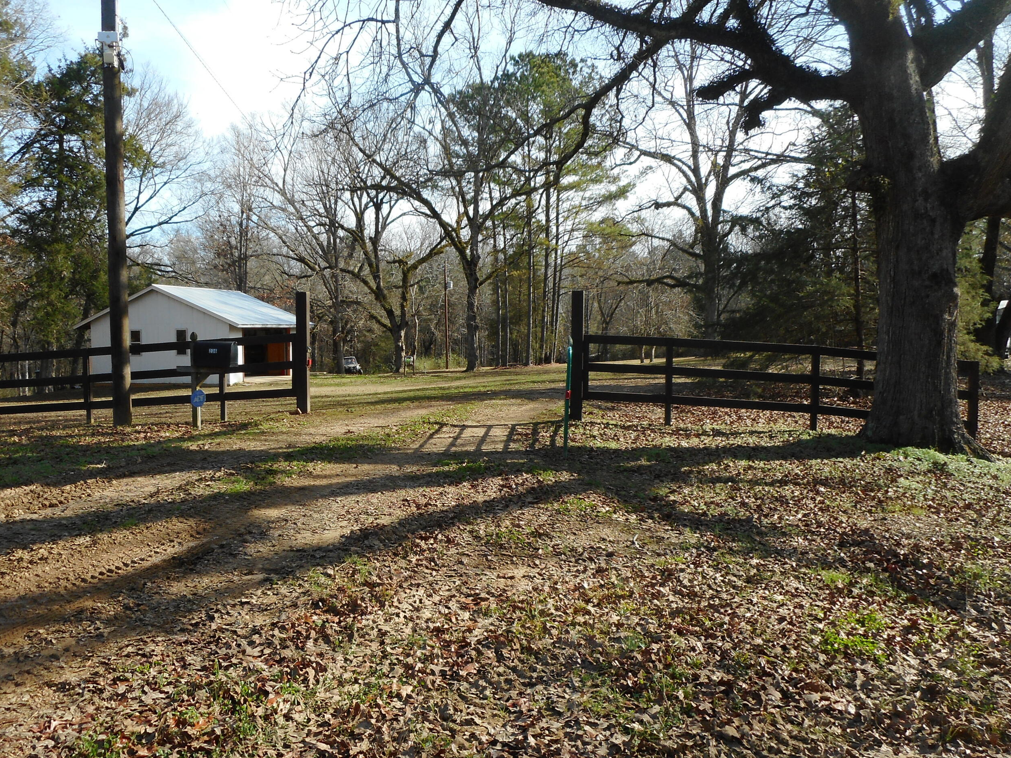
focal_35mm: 30
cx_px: 408
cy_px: 371
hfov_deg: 59.5
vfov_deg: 46.8
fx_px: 876
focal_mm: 4.5
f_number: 3.7
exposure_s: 1/250
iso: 80
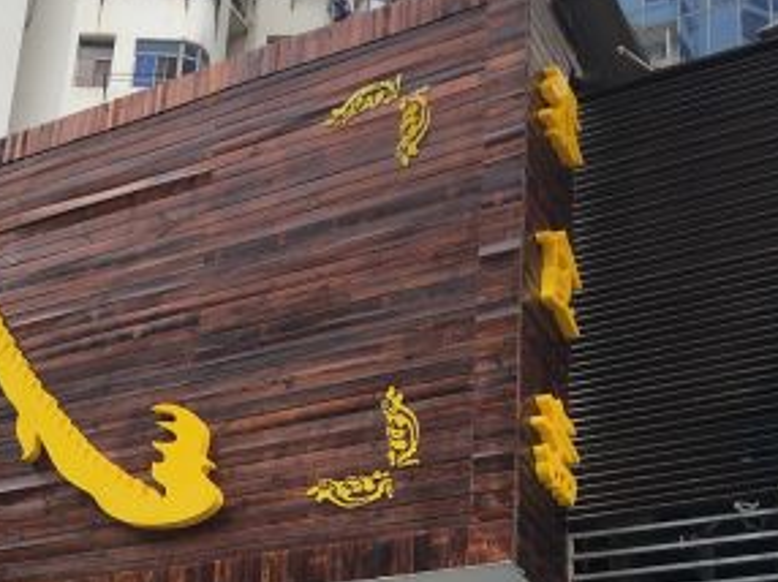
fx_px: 1594
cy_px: 567
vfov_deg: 20.1
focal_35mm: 71
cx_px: 63
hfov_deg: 26.4
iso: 25
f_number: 2.2
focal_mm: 4.15
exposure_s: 1/503
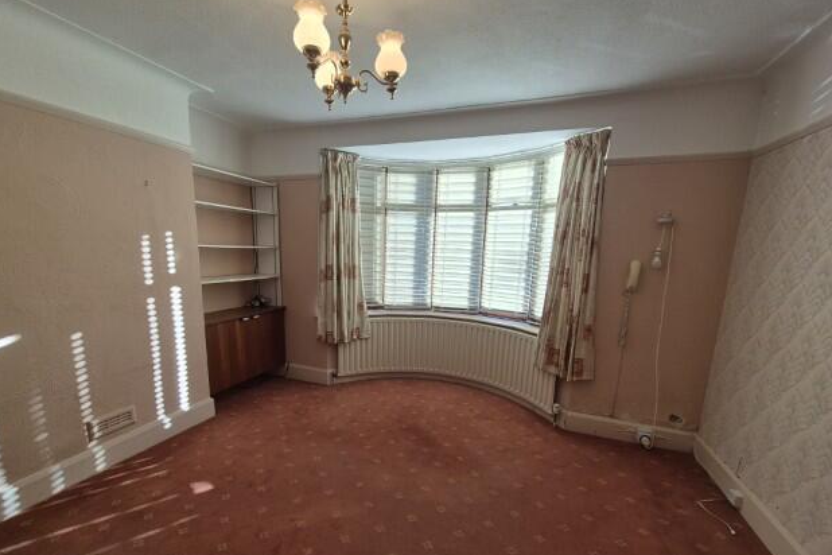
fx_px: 324
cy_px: 317
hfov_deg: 104.2
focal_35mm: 14
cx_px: 403
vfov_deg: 80.7
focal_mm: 2.2
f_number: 2.2
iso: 50
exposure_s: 1/100
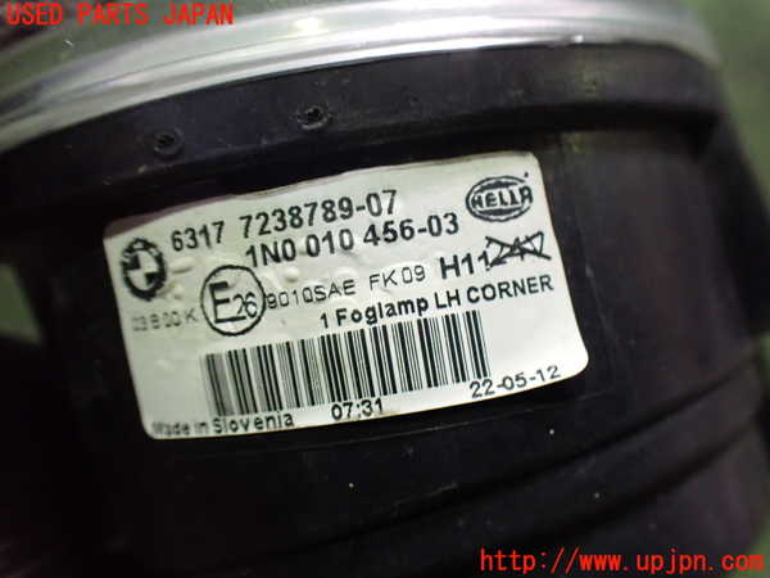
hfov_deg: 60.0
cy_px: 289
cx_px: 385
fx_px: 667
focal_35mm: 30
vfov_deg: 46.8
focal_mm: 5.4
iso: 800
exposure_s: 1/40
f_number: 2.3
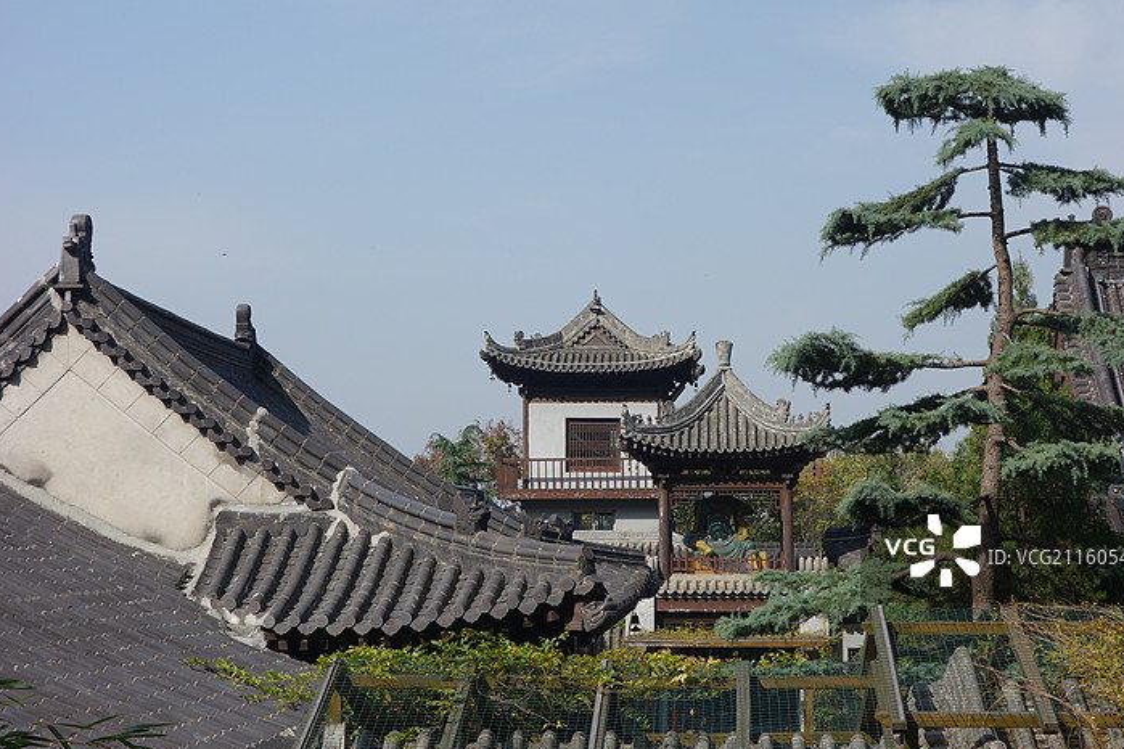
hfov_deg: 25.7
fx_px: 2466
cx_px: 576
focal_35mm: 79
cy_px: 351
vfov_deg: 17.3
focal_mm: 25.63
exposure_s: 1/640
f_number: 5.6
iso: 125
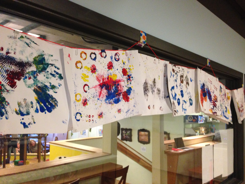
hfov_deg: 55.4
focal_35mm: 33
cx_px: 122
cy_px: 92
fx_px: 234
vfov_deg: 42.9
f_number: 2.4
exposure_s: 1/20
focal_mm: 4.12
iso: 400
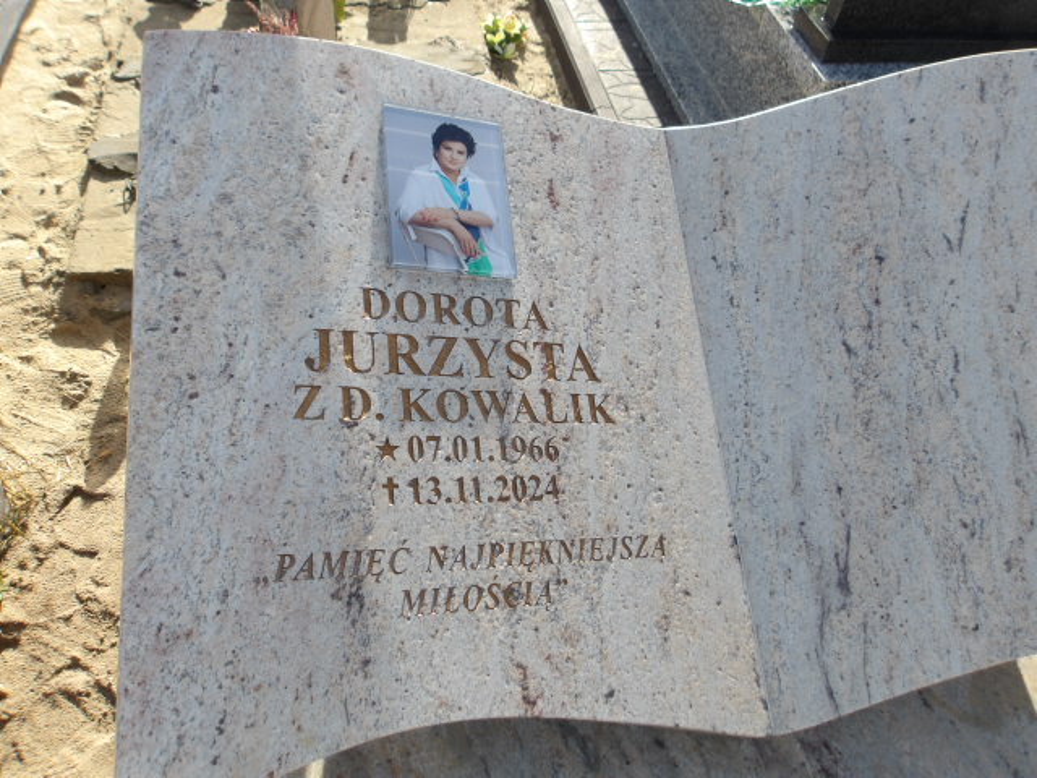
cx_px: 518
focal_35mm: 27
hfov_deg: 65.3
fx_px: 809
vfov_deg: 51.4
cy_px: 389
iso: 100
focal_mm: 4.9
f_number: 3
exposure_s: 1/554
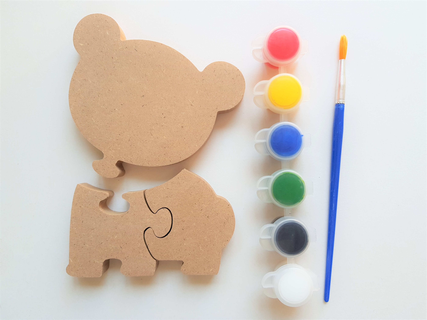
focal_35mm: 26
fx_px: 321
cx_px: 214
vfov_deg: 53.1
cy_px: 160
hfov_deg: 67.3
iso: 64
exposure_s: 1/100
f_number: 1.7
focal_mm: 4.2
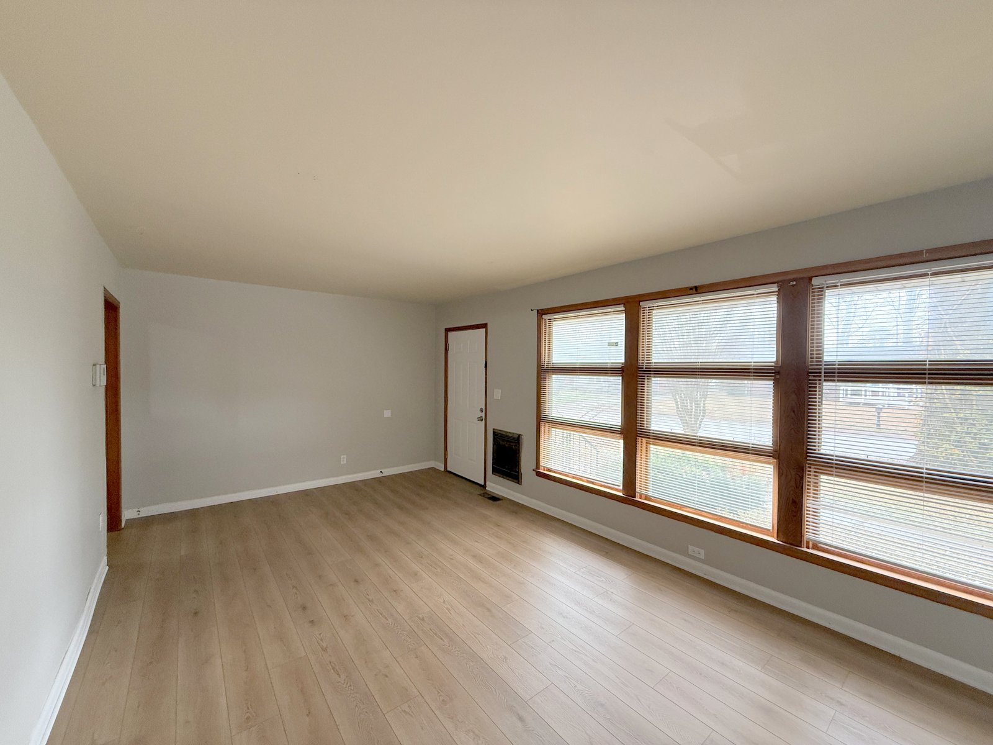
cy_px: 372
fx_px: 402
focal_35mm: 14
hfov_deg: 102.1
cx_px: 496
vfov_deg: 85.7
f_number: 2.2
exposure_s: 1/99
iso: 200
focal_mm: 2.22
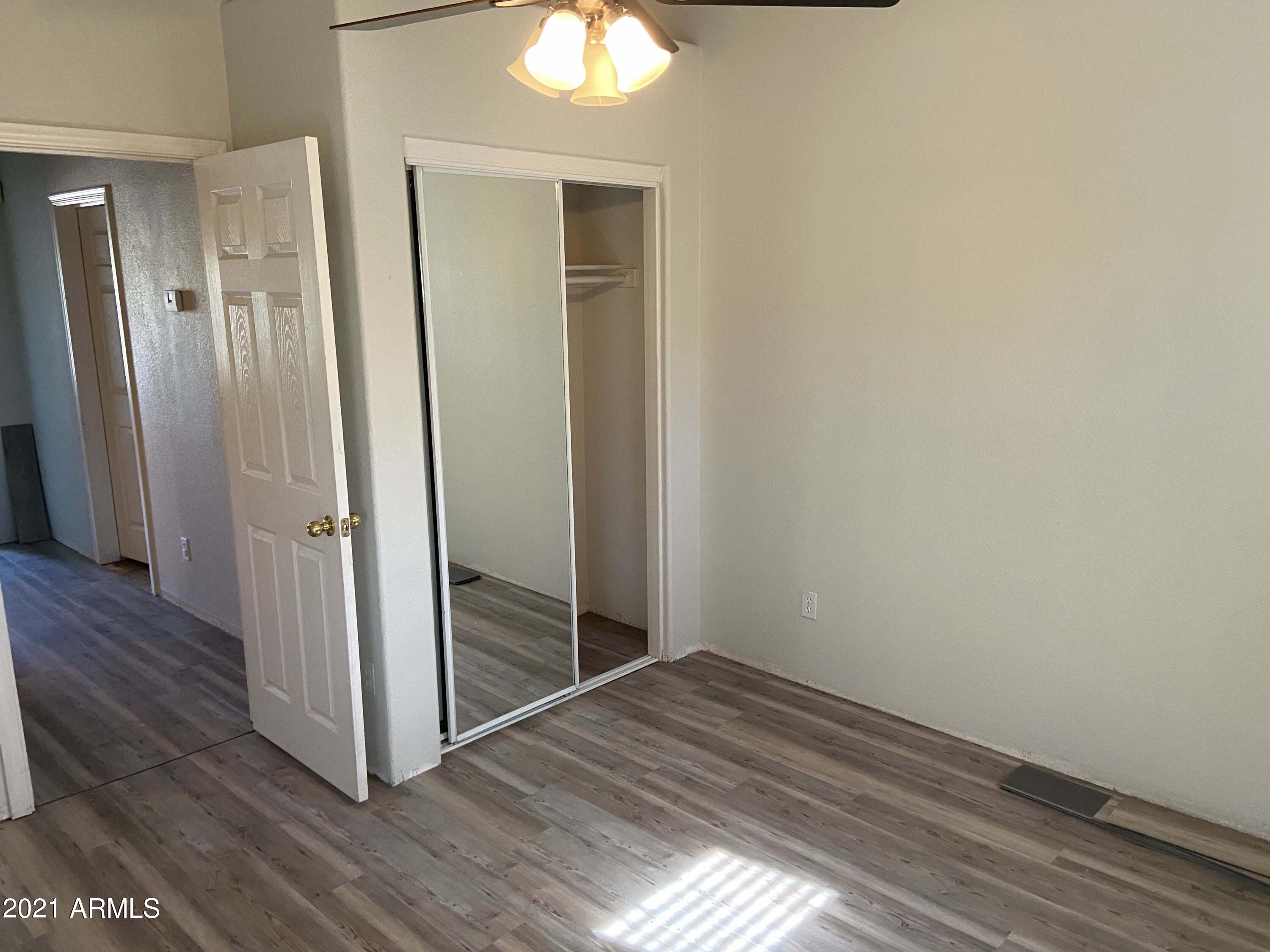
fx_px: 954
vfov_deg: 53.1
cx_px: 635
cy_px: 476
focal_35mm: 26
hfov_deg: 67.3
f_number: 1.8
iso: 320
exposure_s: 1/60
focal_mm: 4.25
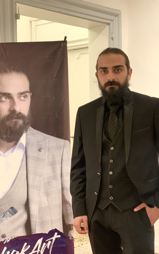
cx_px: 84
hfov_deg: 23.1
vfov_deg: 36.3
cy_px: 127
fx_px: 388
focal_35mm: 56
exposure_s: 1/33
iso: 320
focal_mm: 6
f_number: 2.4
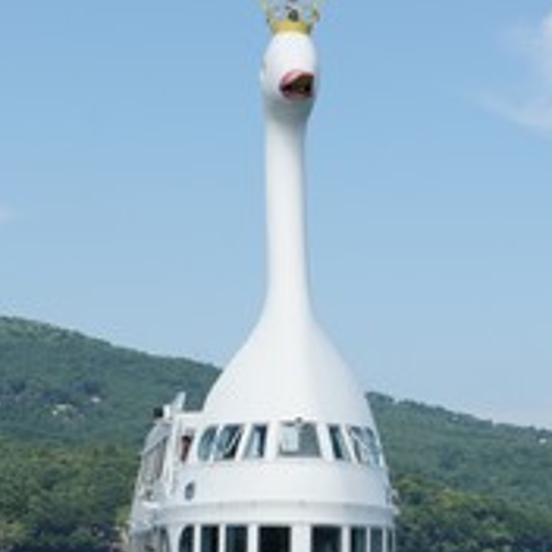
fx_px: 2868
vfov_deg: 11.0
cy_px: 339
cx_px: 267
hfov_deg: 11.0
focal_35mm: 159
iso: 200
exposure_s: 1/400
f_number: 9
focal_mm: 55
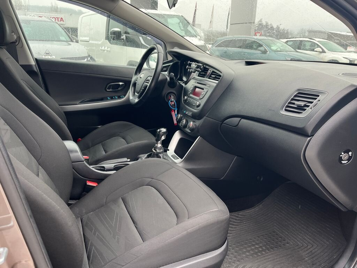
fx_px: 268
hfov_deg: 67.3
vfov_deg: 53.1
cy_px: 134
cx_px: 178
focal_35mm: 26
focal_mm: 5.1
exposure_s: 1/121
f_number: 1.6
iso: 64
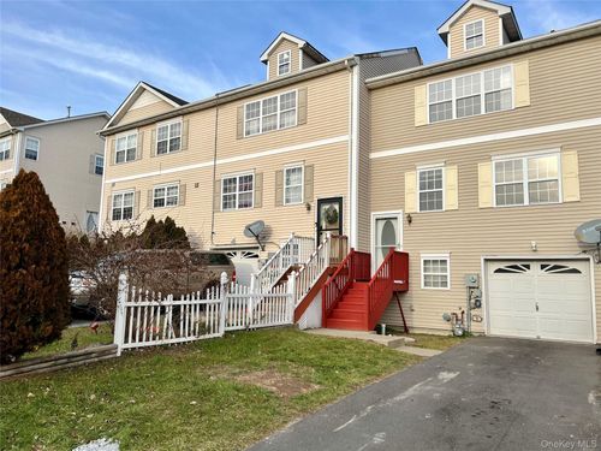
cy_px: 226
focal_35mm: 26
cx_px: 300
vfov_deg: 53.1
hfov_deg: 67.3
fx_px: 451
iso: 50
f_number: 1.5
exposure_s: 1/2252
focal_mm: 5.7
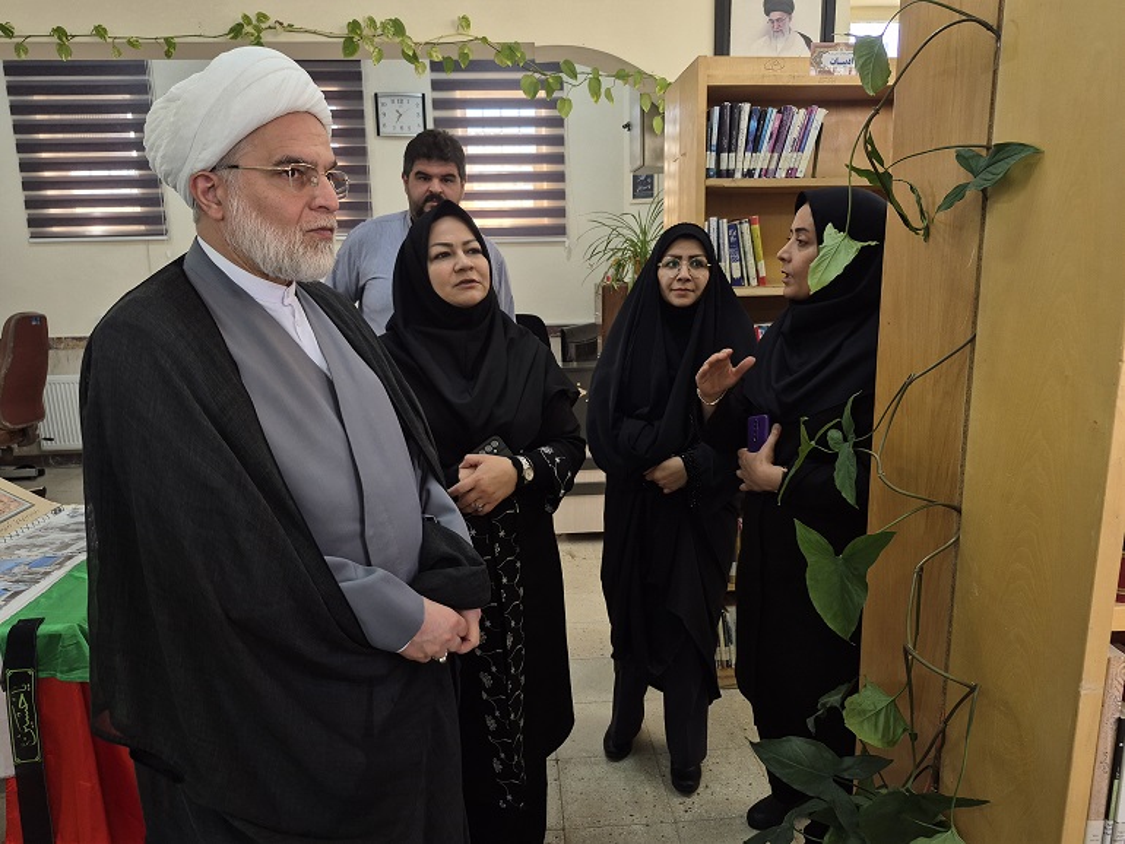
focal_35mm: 23
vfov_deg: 58.9
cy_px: 422
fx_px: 748
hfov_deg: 73.9
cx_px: 562
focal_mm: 5.4
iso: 100
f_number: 1.8
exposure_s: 1/100
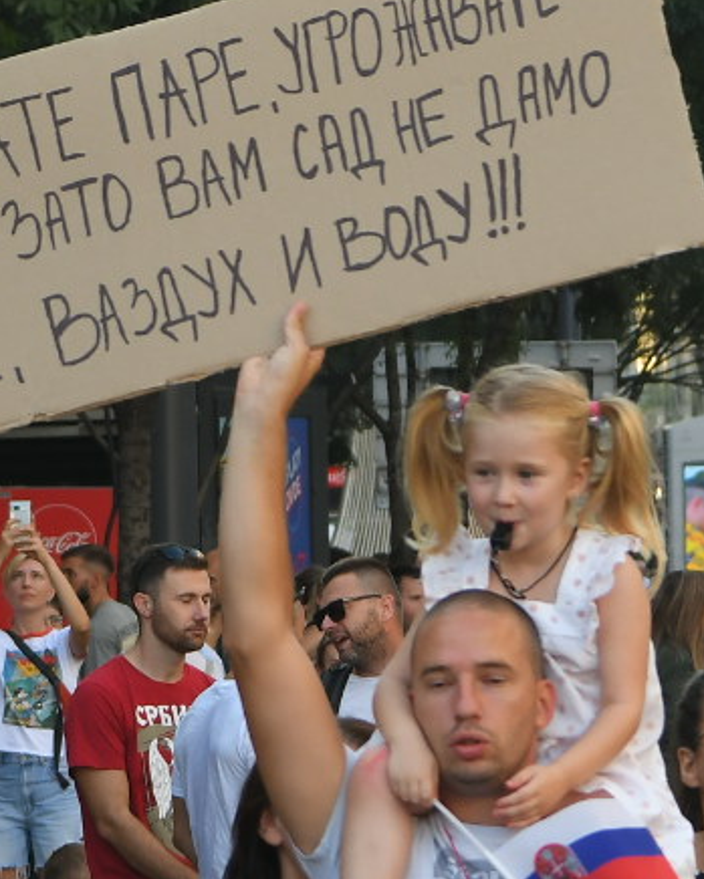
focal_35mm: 366
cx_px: 373
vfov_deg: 5.3
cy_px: 468
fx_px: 9529
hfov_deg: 4.2
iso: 400
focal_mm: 70
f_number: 5.6
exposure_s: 1/200
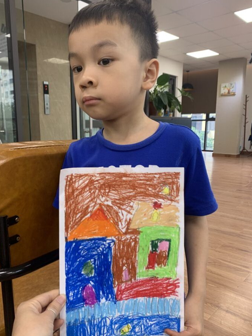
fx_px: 282
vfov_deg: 61.5
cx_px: 115
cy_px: 185
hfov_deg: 48.1
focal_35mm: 29
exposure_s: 1/90
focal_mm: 4.25
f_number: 1.8
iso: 100
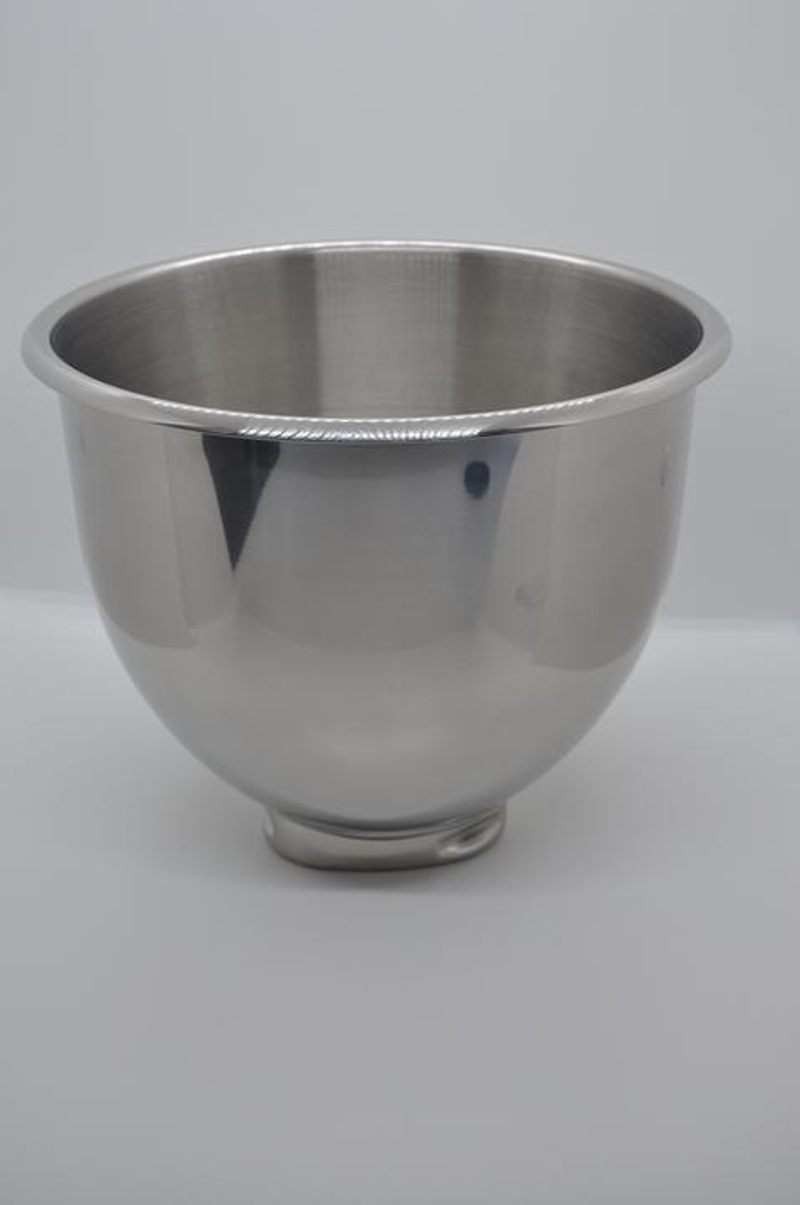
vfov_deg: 37.9
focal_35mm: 52
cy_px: 602
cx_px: 400
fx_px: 1755
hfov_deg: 25.7
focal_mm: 35
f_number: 8
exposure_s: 1/60
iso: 200
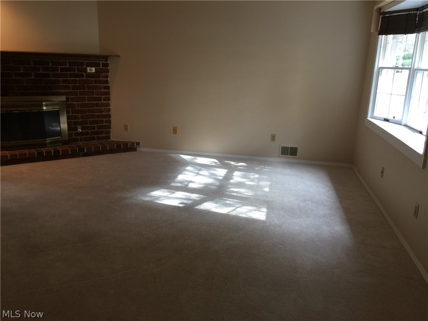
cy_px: 160
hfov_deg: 61.7
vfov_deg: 48.2
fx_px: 359
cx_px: 214
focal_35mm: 29
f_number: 2.2
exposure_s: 1/15
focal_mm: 4.15
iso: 32
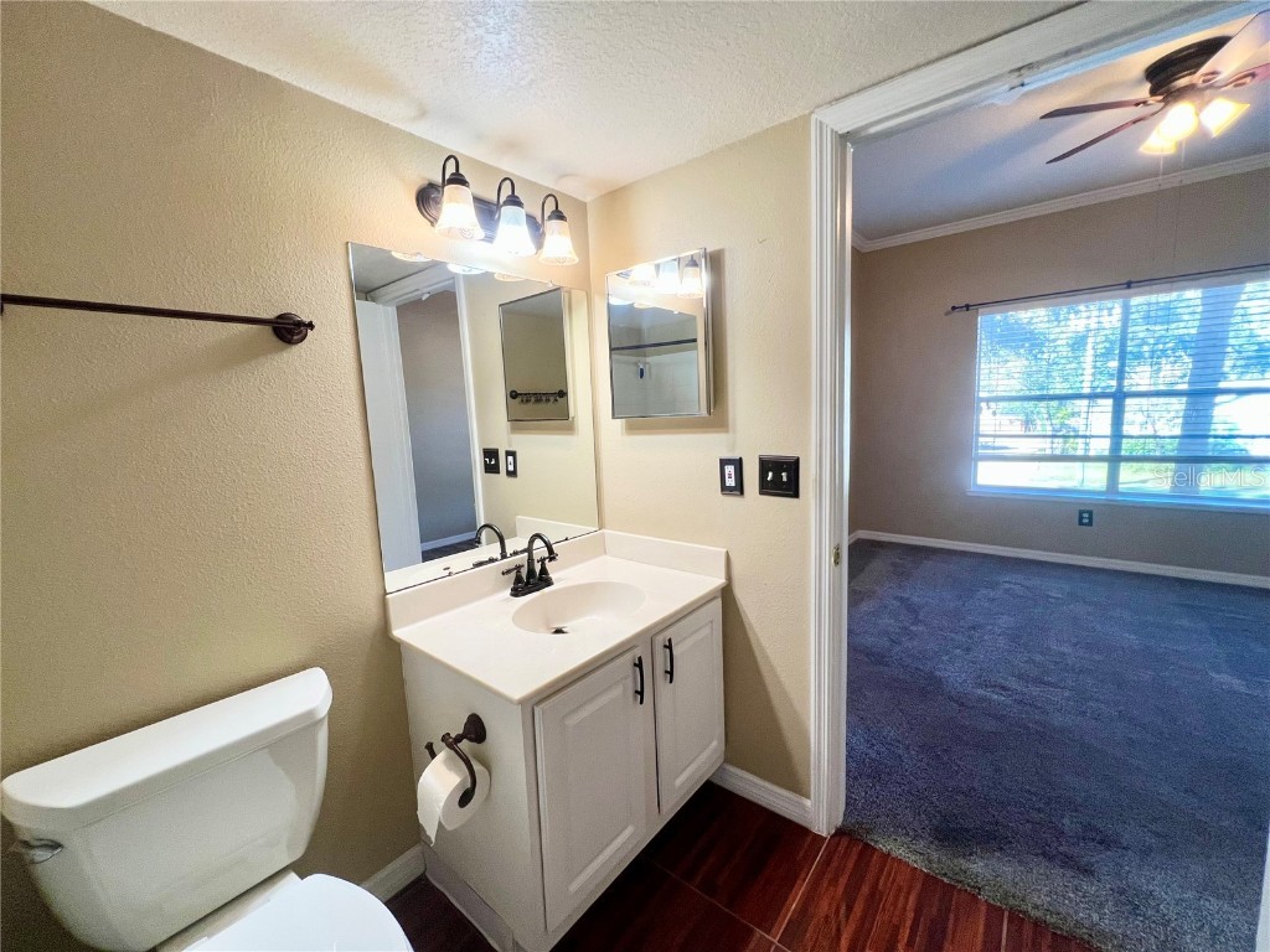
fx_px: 477
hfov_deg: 106.2
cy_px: 476
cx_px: 635
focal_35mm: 13
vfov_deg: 89.9
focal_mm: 1.57
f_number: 1.8
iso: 125
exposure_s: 1/120
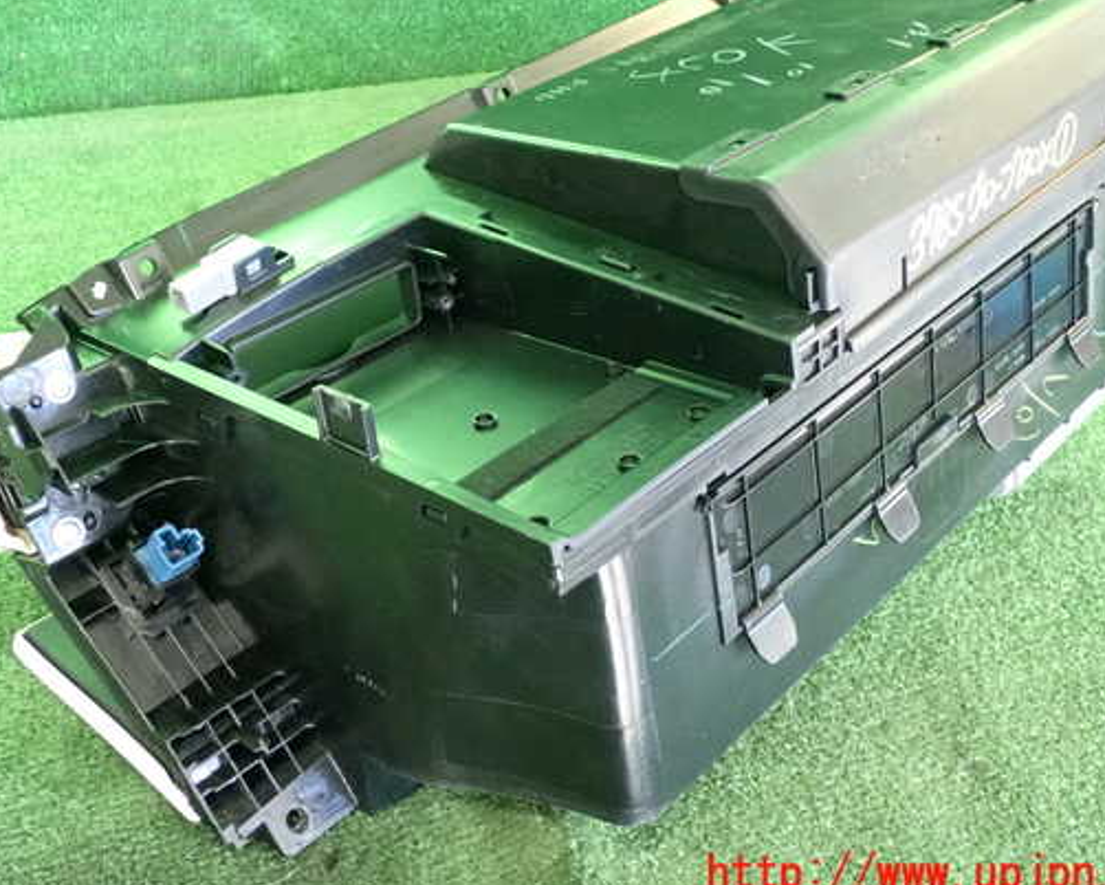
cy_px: 407
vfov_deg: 35.7
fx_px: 1374
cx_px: 544
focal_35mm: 42
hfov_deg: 43.8
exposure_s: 1/125
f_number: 2.5
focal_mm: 6.37
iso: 1600
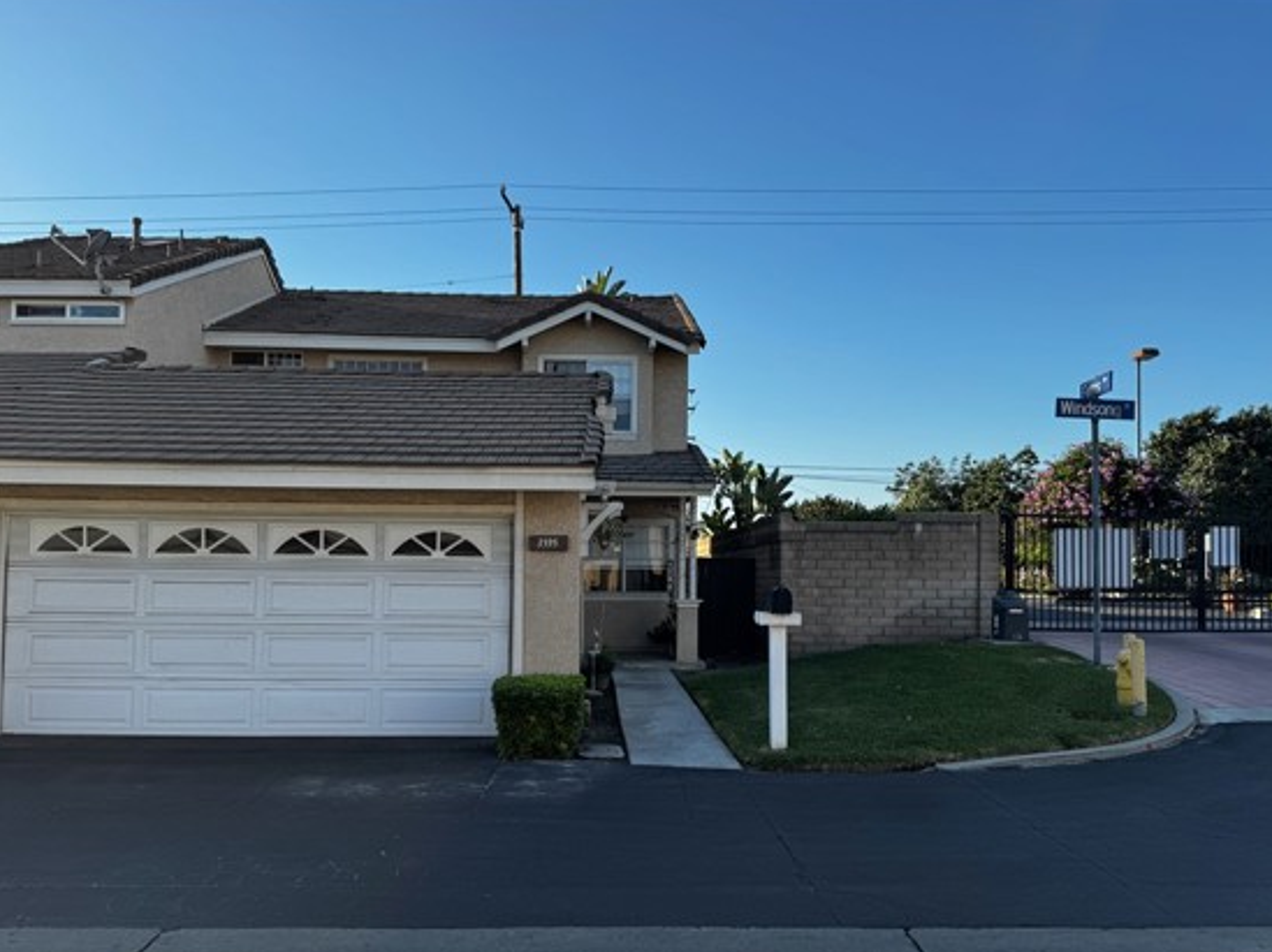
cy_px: 542
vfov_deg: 49.5
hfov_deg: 63.4
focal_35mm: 28
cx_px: 589
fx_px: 1028
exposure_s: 1/2506
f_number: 1.78
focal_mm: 6.76
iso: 80
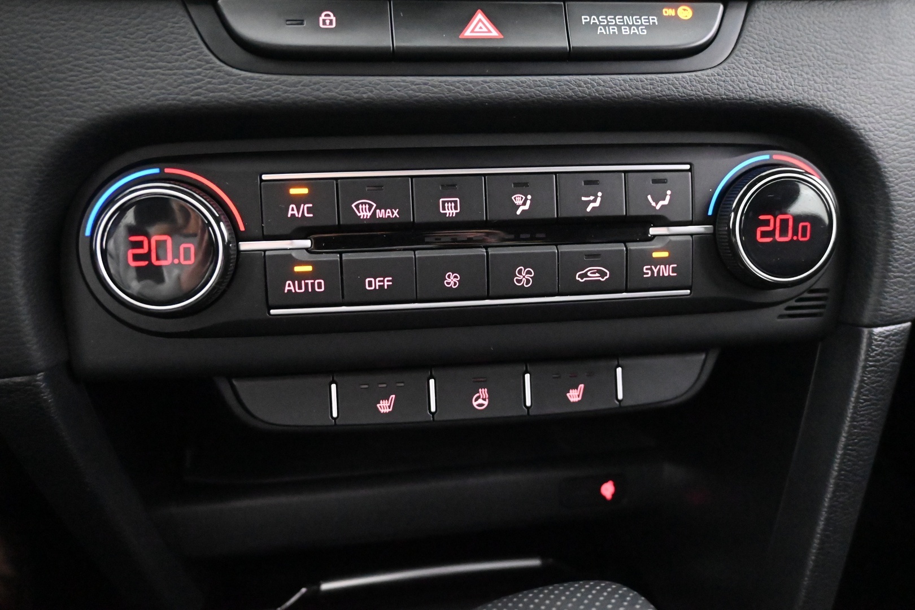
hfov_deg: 61.9
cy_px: 305
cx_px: 458
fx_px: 762
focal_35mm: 30
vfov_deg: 43.6
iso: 14400
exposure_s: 1/30
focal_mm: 20
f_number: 3.8
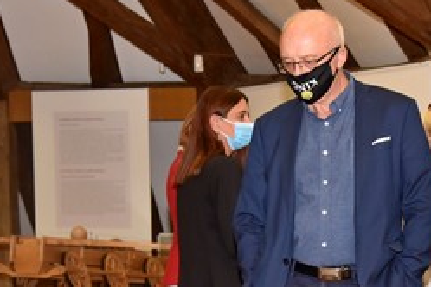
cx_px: 187
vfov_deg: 10.9
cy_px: 264
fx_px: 1496
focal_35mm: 125
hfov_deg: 16.4
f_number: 4
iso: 1250
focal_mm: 38
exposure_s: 1/200
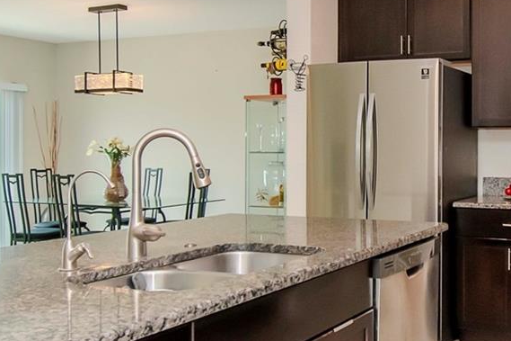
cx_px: 398
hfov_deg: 40.9
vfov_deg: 29.0
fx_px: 658
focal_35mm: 46
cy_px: 149
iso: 800
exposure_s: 1/200
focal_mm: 11
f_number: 11
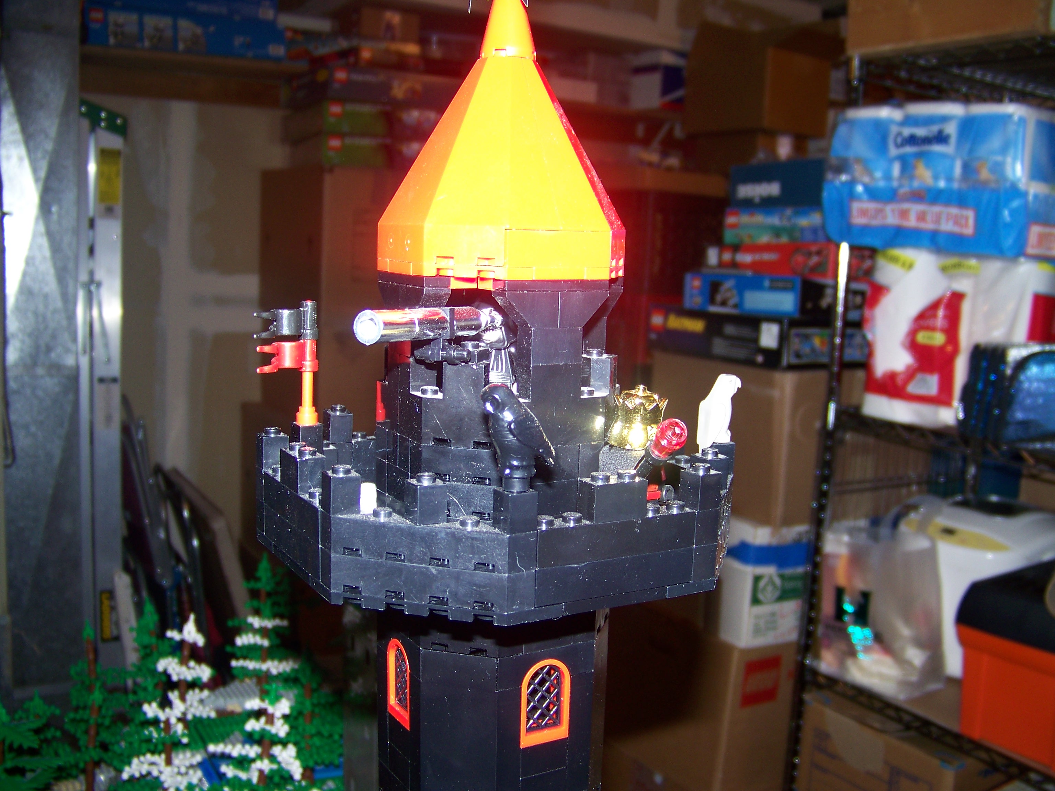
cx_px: 528
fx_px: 1097
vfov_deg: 39.7
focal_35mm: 36
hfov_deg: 51.4
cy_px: 396
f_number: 2.8
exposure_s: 1/30
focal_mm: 5.85
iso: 64
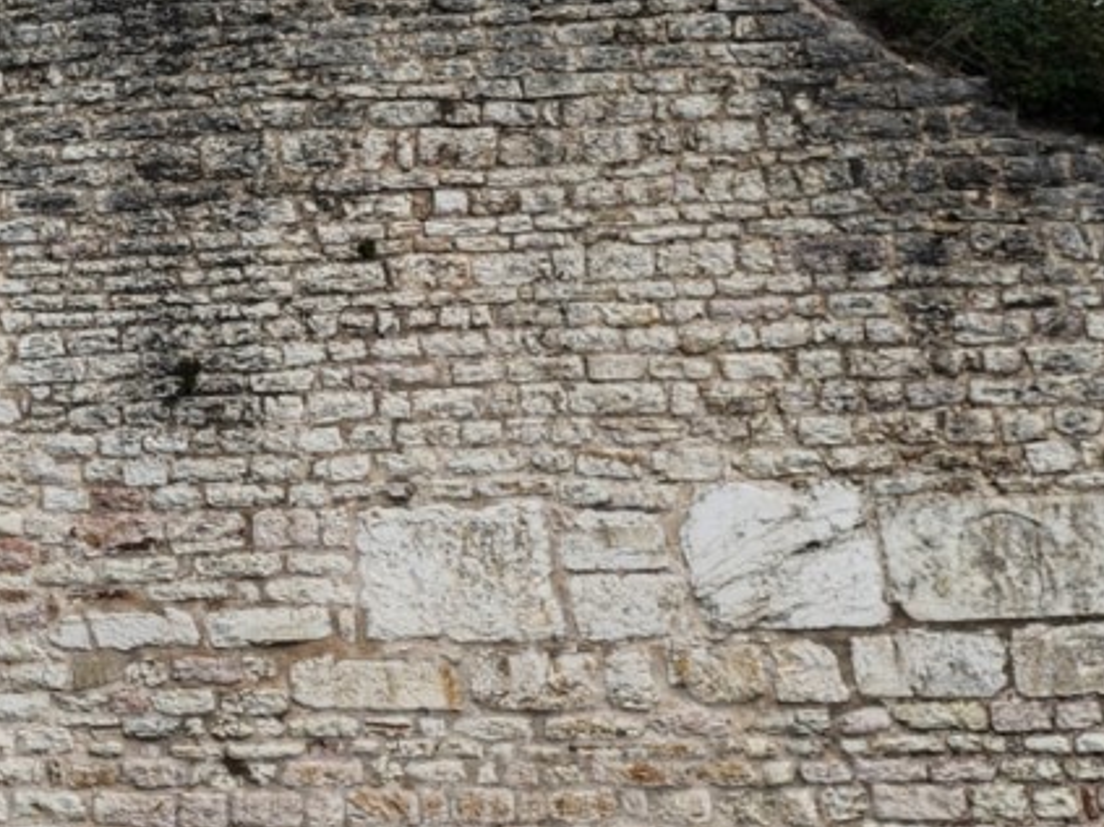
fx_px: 2774
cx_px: -720
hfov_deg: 18.8
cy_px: 97
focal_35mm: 87
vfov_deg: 16.8
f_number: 1.8
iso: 12
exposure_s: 1/955
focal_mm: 6.4
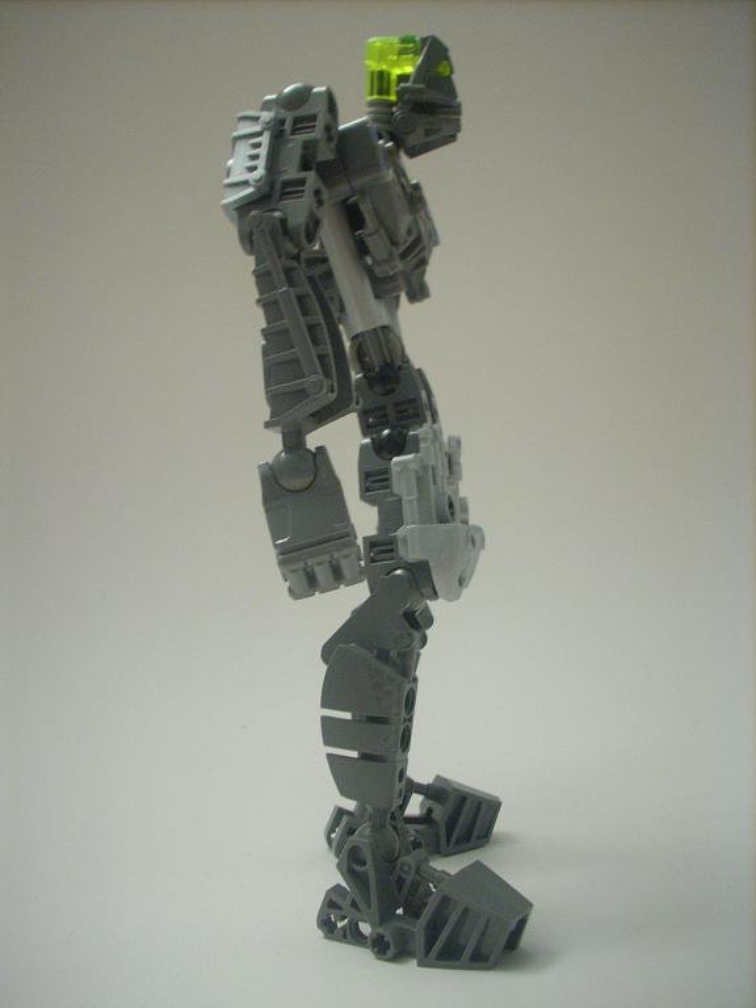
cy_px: 504
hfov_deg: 38.7
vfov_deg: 50.1
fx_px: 1077
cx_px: 378
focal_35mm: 37
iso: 200
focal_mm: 6.2
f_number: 2.8
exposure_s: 1/4
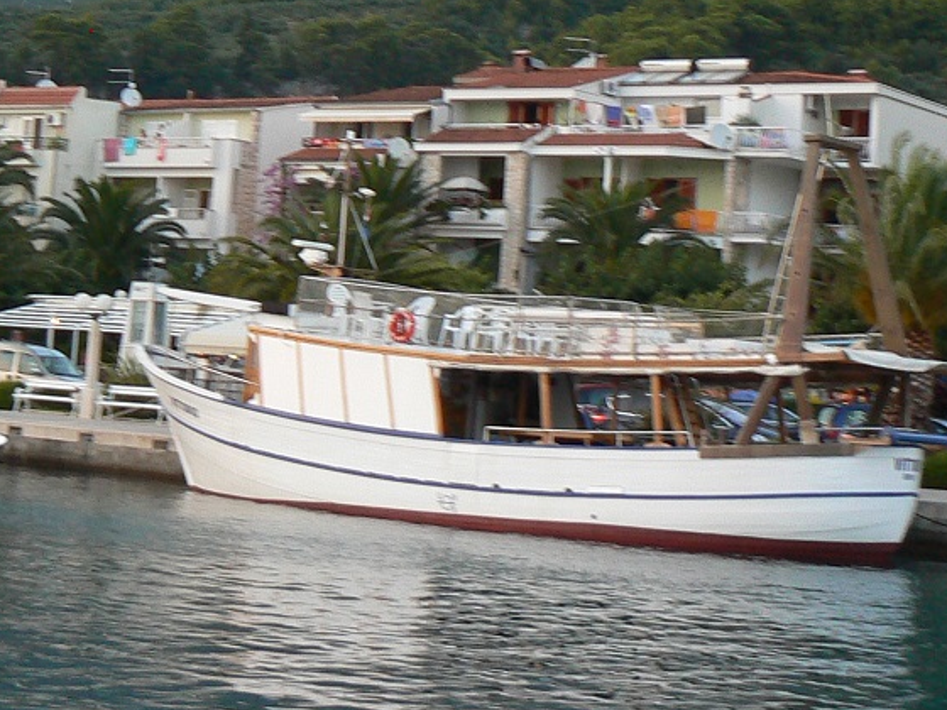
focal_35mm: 93
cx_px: 184
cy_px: 66
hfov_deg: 20.8
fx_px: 2544
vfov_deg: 15.7
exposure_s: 1/30
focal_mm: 6.2
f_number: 2.8
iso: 100
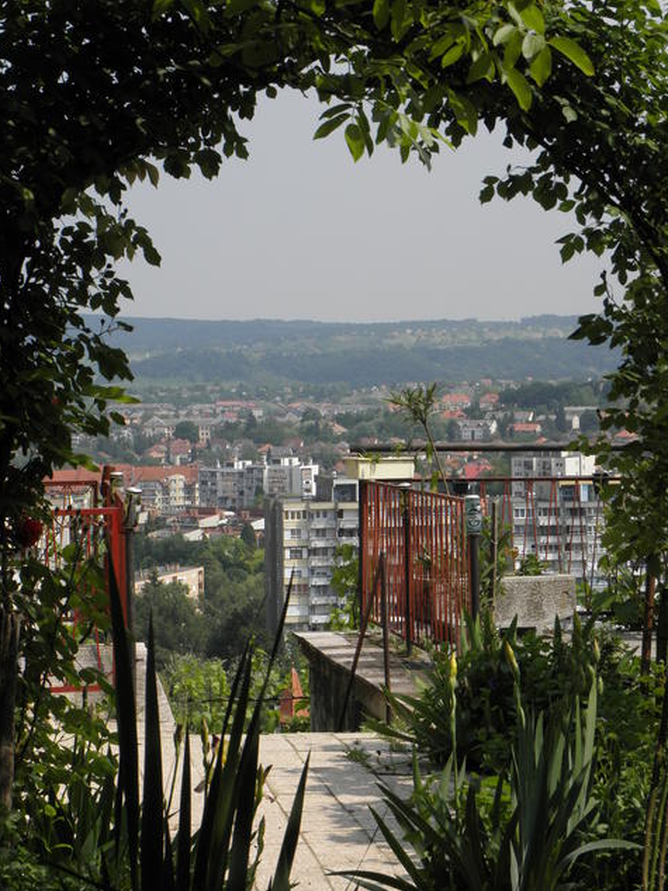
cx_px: 333
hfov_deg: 14.4
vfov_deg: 19.1
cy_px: 448
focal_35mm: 103
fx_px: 2652
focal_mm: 18.29
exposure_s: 1/250
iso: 64
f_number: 5.6
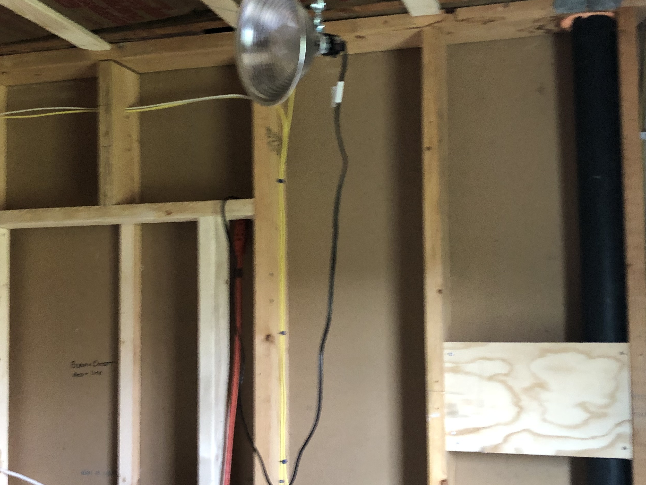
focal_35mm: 45
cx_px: 343
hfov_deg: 42.1
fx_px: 840
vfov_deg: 32.2
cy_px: 265
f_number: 1.8
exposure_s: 1/13
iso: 100
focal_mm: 3.99
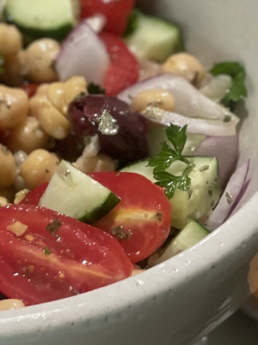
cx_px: -51
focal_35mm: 166
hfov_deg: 8.8
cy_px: 20
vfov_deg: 11.8
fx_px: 1651
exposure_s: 1/40
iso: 250
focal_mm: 6
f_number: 2
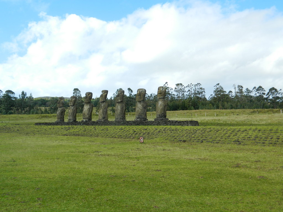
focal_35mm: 41
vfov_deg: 35.1
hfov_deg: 45.8
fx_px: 335
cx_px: 142
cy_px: 106
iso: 80
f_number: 3.5
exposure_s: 1/400
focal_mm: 7.3
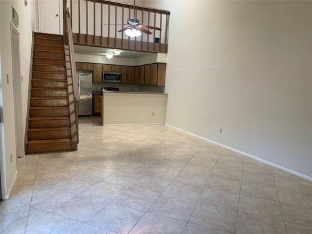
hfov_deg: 67.3
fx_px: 234
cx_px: 156
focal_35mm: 26
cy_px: 117
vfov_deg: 53.1
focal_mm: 4.25
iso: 50
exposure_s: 1/60
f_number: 1.8
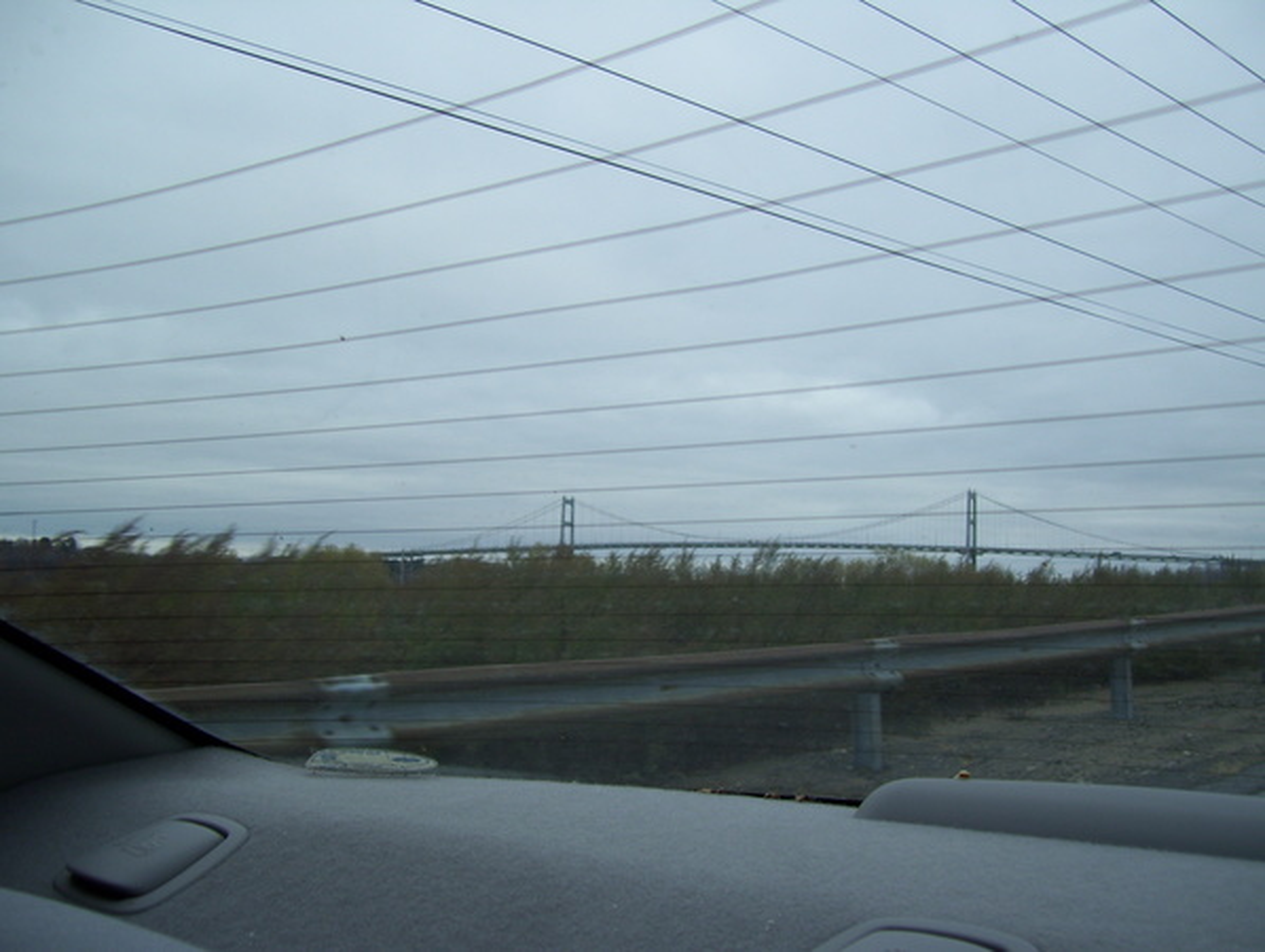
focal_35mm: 36
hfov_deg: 51.3
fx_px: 1317
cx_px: 632
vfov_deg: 39.7
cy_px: 476
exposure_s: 1/500
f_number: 2.7
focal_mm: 6
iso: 80
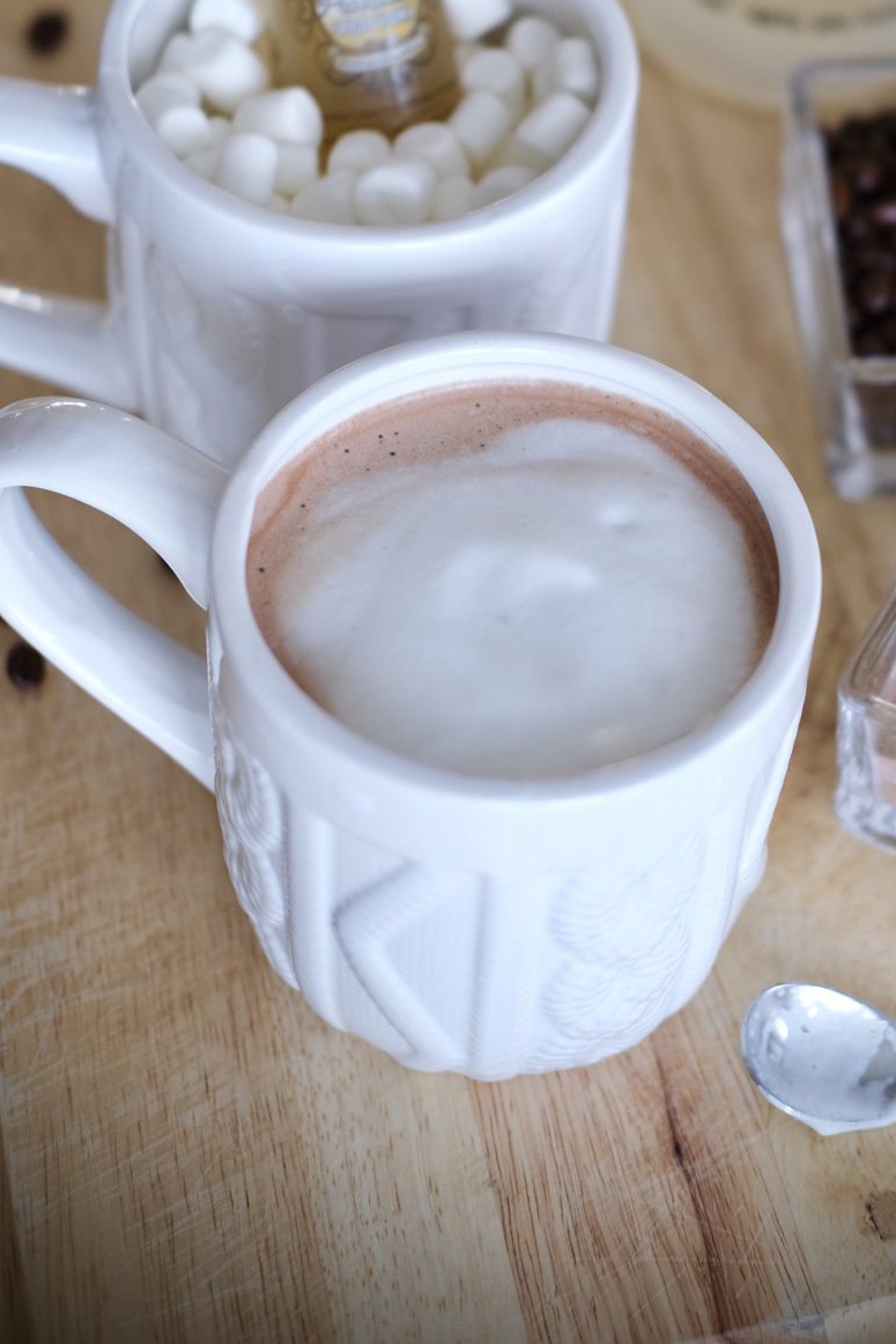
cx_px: 602
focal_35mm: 81
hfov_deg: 16.8
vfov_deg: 24.8
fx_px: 3023
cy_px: 331
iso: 160
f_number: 2
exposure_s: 1/110
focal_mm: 35
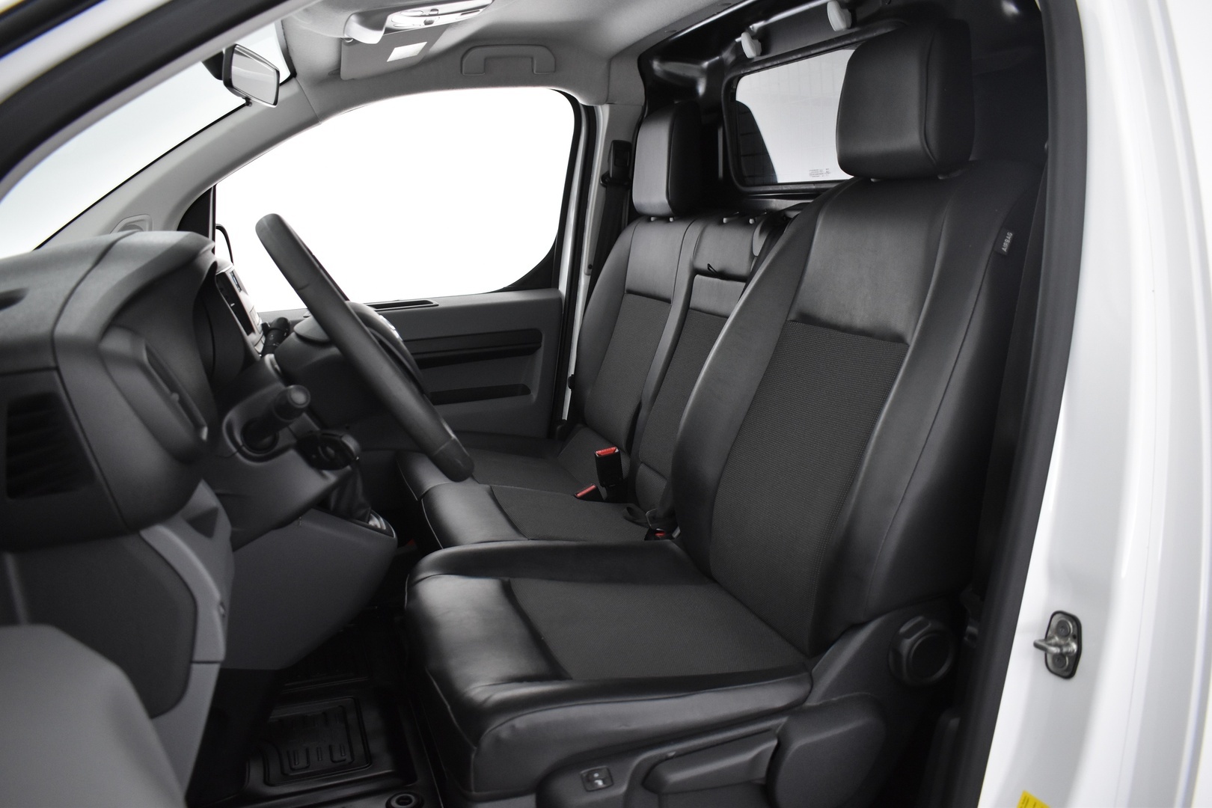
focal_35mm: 27
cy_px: 404
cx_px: 606
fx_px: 909
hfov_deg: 67.4
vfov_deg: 47.9
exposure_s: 1/30
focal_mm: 18
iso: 1600
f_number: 3.5
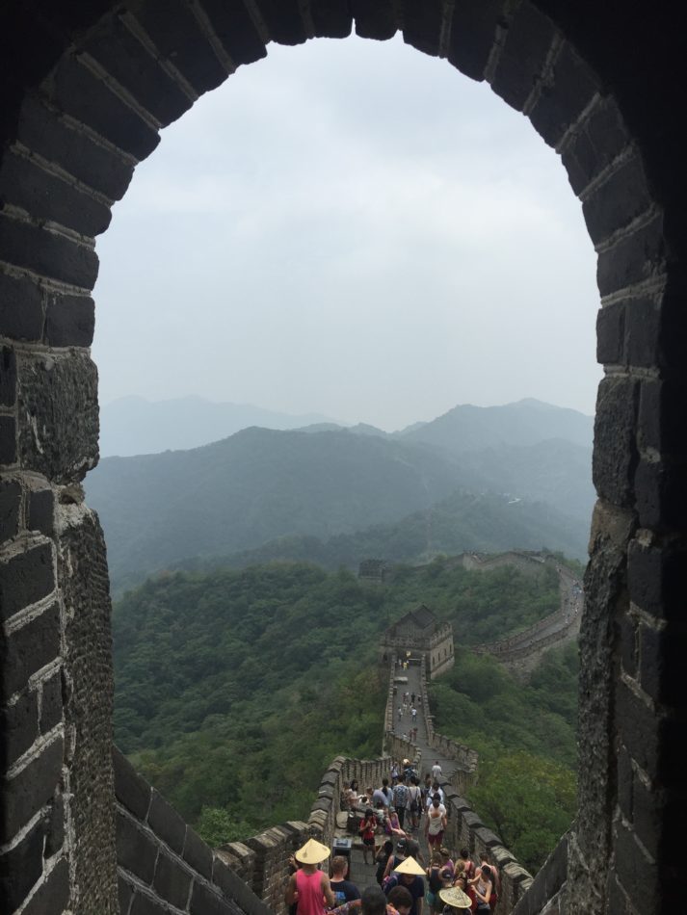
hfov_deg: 48.2
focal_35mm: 29
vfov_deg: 61.6
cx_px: 344
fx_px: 767
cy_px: 458
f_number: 2.2
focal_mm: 4.15
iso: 32
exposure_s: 1/3300
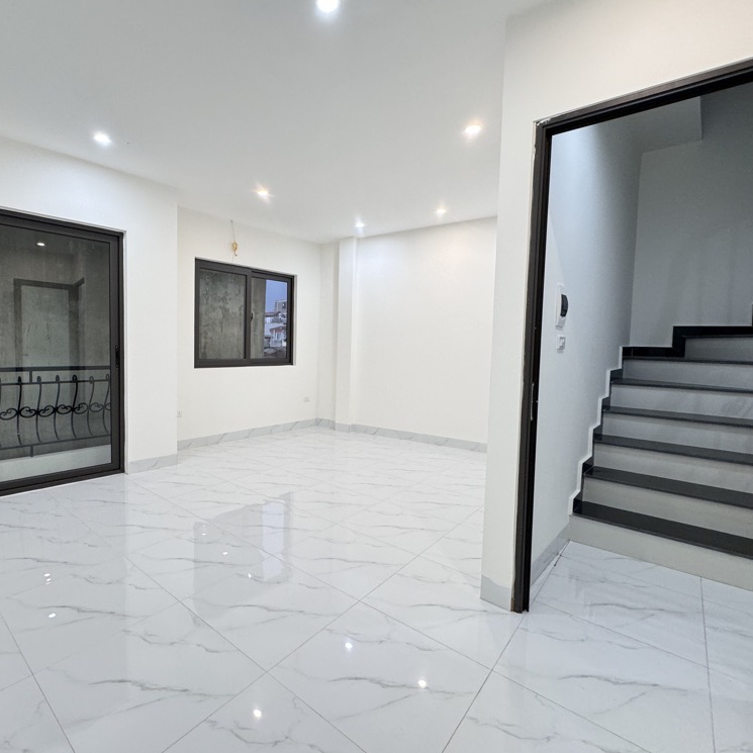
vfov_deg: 84.0
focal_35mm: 17
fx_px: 418
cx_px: 298
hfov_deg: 82.9
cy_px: 368
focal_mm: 2.22
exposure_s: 1/100
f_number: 2.2
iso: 200
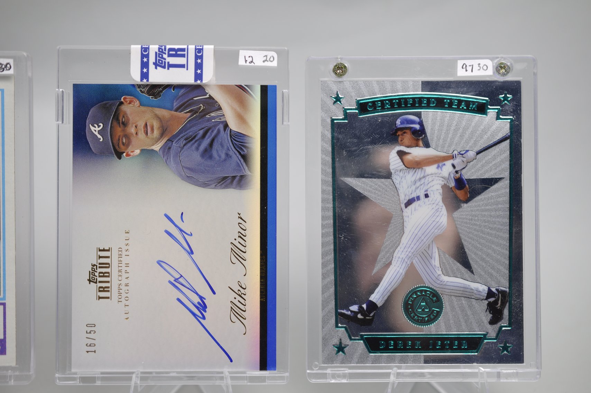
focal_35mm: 60
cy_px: 196
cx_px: 296
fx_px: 984
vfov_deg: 22.6
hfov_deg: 33.4
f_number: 4
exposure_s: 1/60
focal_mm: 40
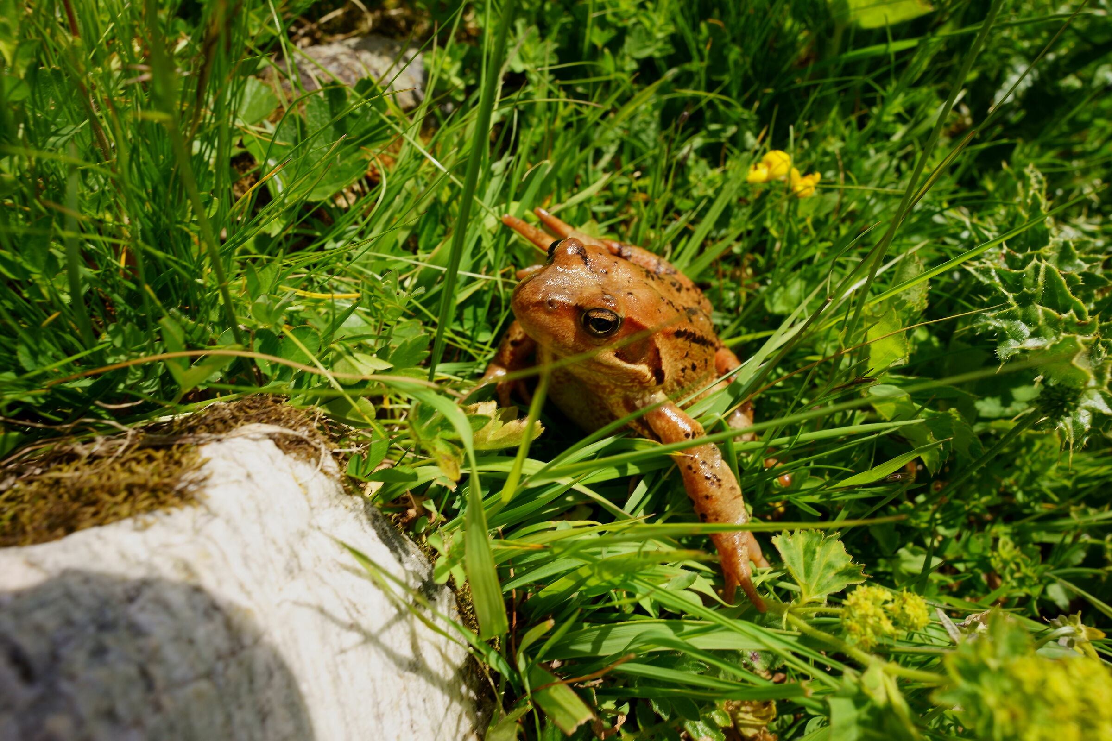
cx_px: 556
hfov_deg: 73.7
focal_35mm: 24
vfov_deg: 53.1
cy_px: 370
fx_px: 741
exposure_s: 1/125
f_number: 11
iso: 100
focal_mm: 24
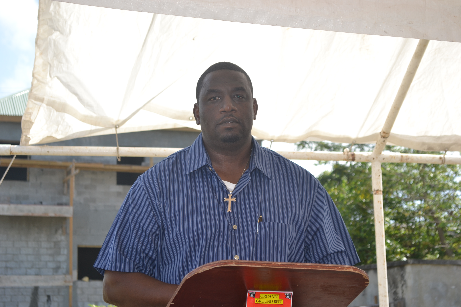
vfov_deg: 16.6
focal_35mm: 82
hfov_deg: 24.6
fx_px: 1056
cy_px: 154
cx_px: 230
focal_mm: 55
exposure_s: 1/200
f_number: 7.1
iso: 100
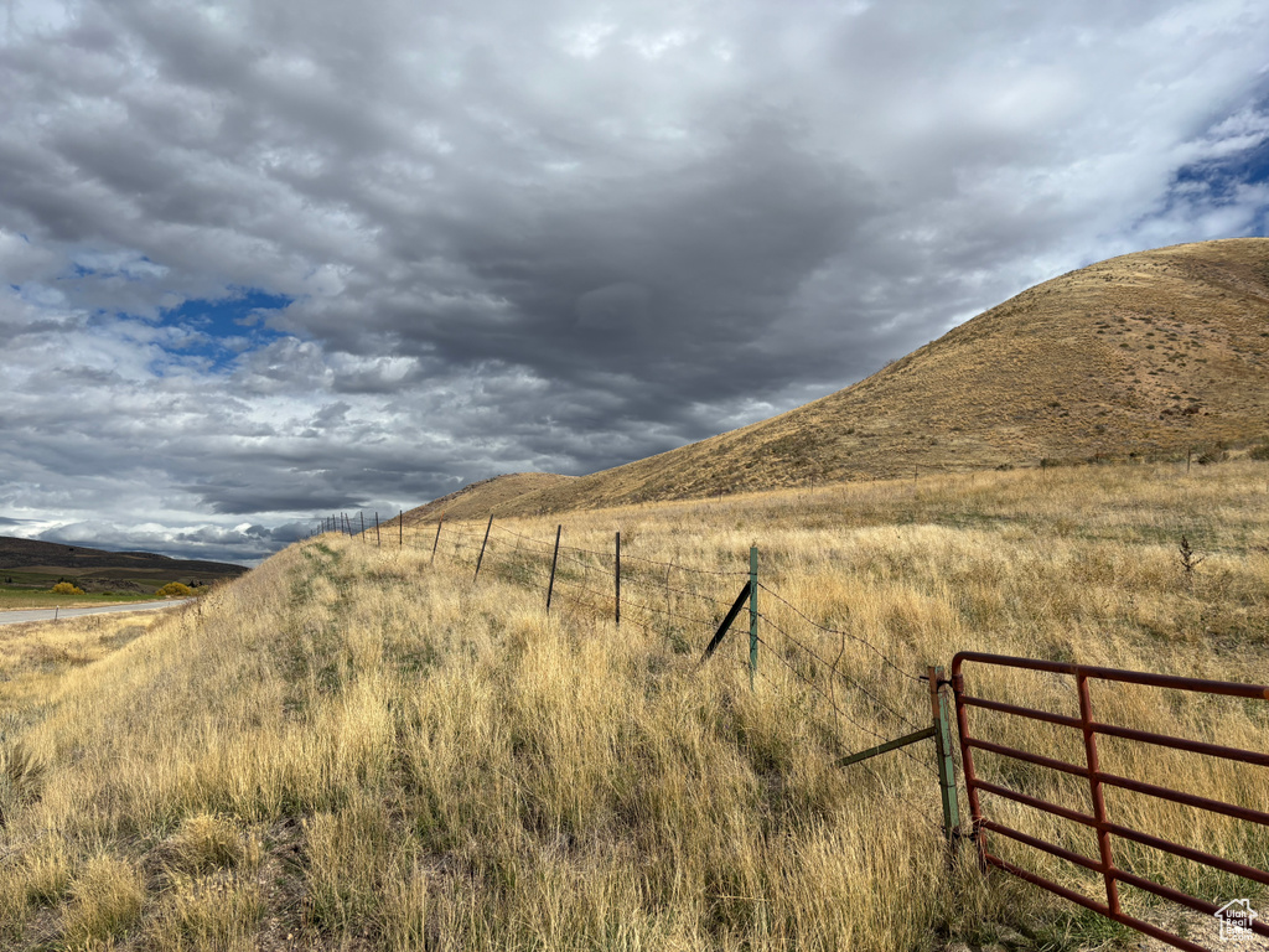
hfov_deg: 67.3
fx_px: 953
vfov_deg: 53.1
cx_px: 634
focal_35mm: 26
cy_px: 476
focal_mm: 5.96
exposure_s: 1/7194
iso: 50
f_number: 1.6
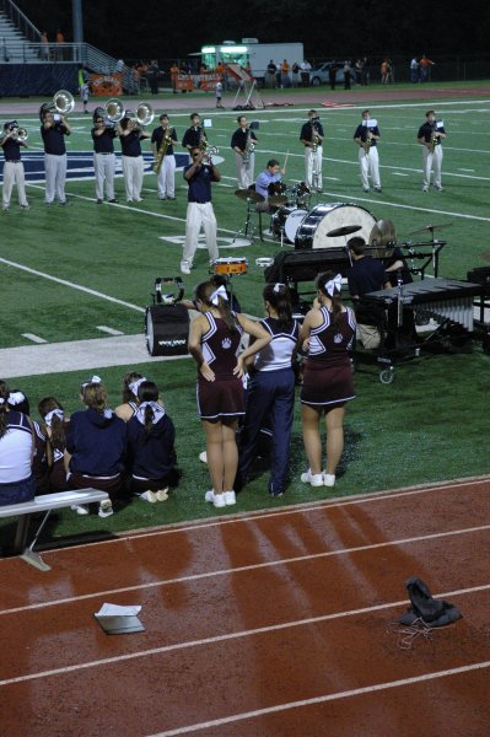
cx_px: 245
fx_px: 1687
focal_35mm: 82
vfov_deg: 24.6
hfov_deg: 16.5
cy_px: 368
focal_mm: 55
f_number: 4.5
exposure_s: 1/80
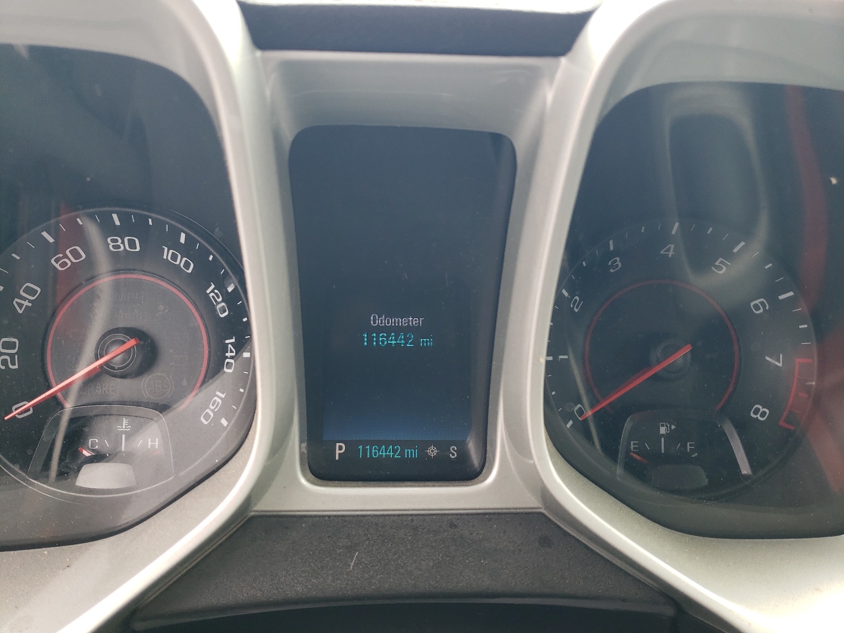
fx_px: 634
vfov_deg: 53.1
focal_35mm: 26
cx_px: 422
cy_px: 316
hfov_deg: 67.3
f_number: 1.5
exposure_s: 1/143
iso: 50
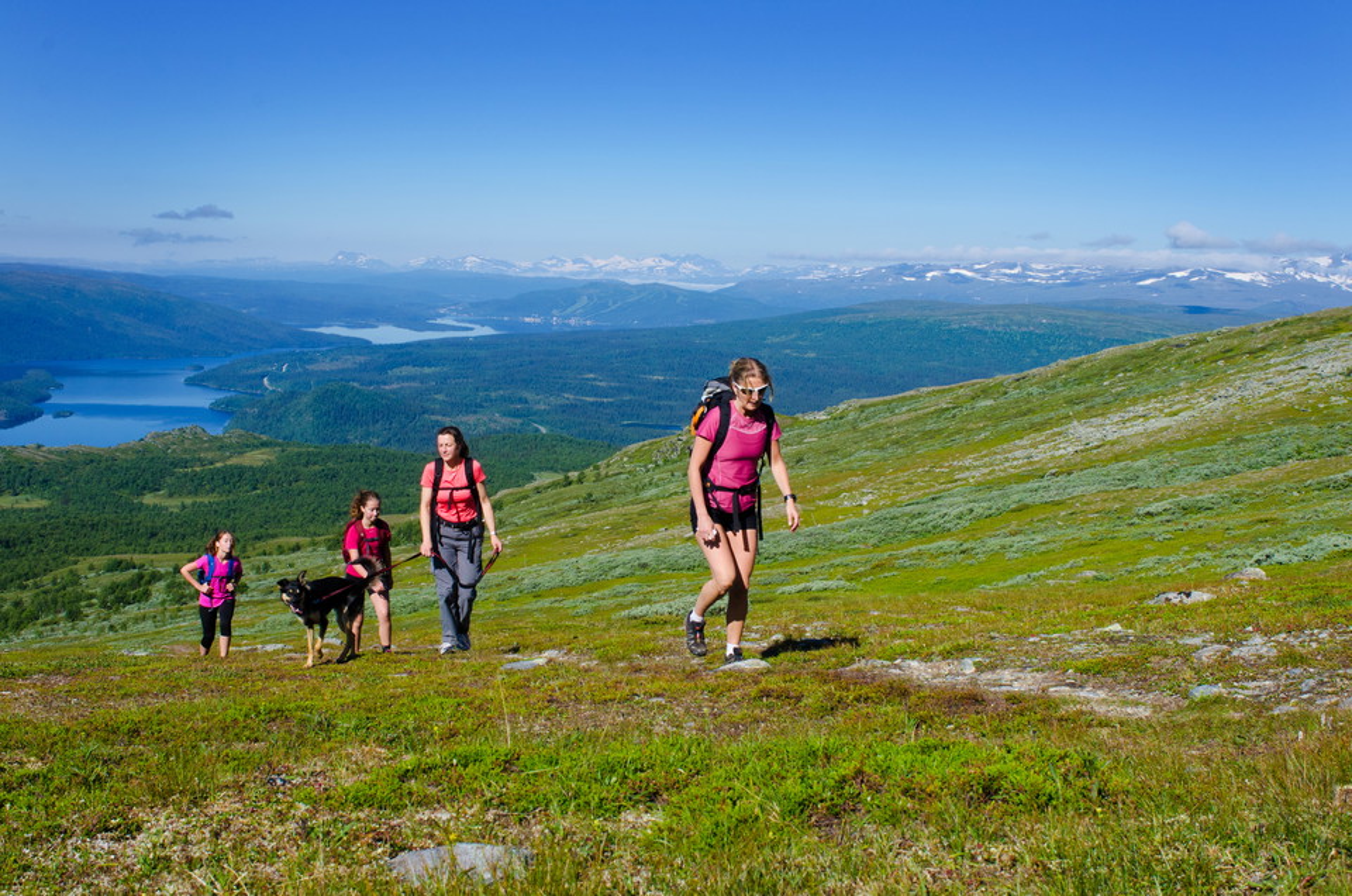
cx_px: 676
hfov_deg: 46.5
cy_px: 448
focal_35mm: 42
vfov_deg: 31.8
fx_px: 1574
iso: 320
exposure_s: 1/500
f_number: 11
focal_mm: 28
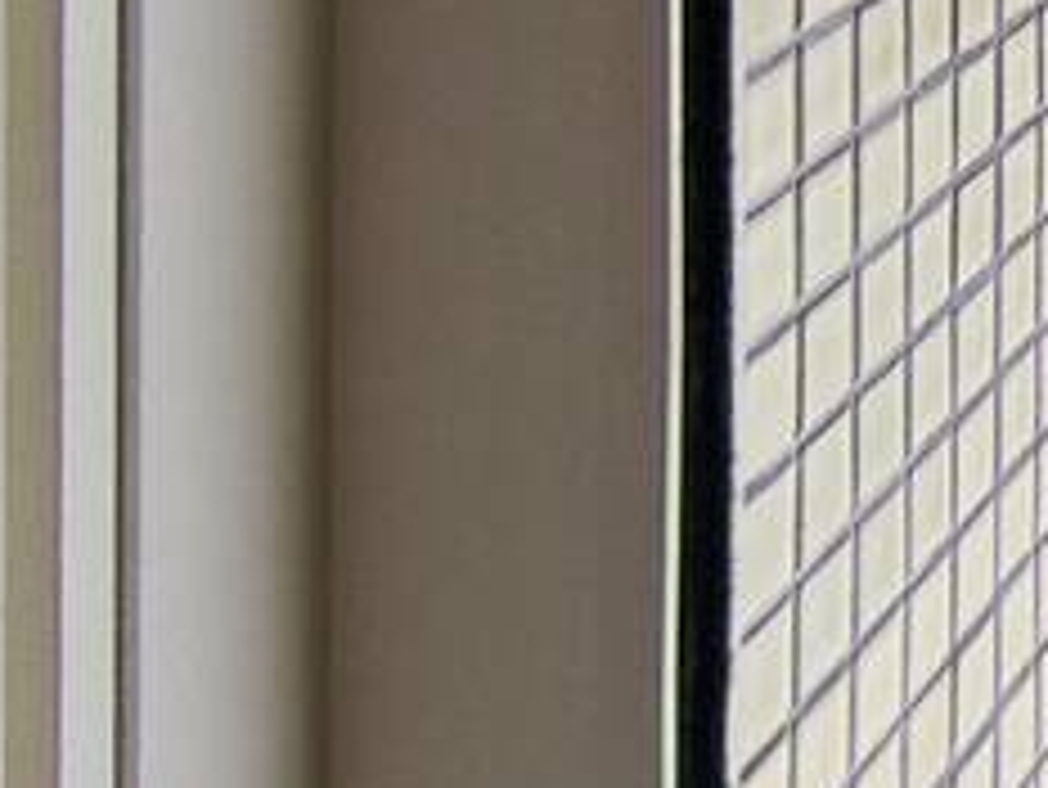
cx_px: 2145
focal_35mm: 99
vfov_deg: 13.1
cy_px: -756
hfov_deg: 15.5
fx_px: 2999
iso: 50
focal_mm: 1.65
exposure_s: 1/663
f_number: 2.2
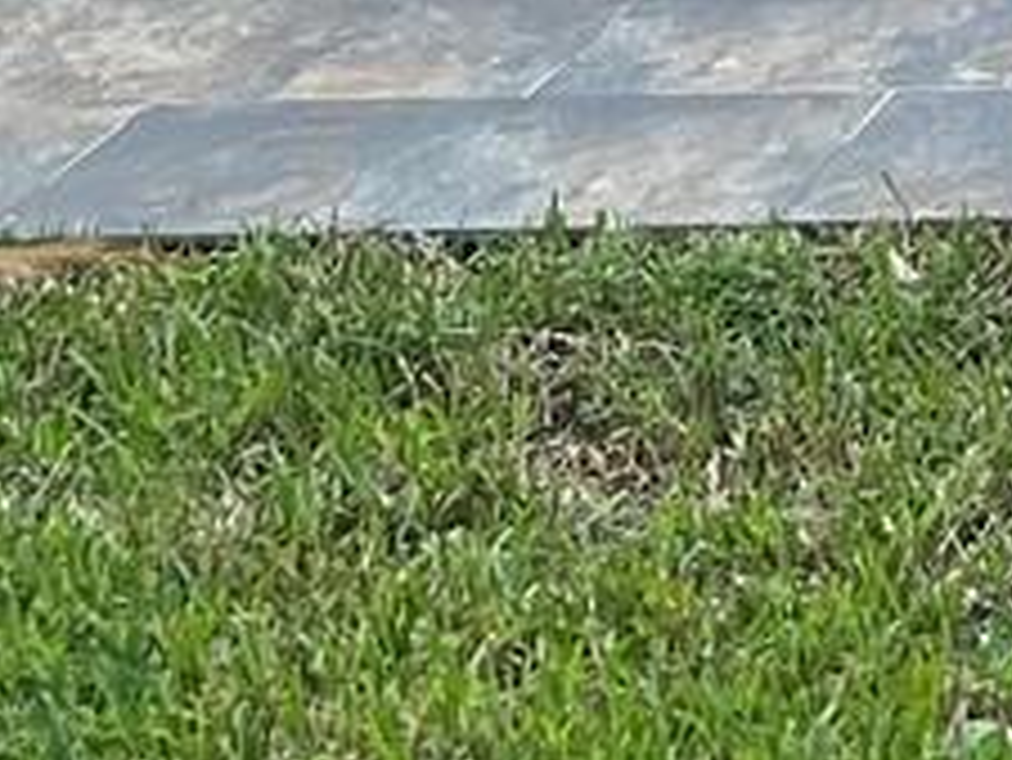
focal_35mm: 185
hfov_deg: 9.4
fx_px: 5411
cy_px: -1916
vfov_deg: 6.8
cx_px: 2514
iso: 50
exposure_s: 1/1575
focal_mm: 5.7
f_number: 1.5
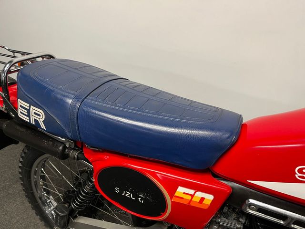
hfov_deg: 67.3
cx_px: 152
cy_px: 114
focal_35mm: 26
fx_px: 229
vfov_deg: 53.1
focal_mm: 5.1
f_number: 1.6
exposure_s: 1/50
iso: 100
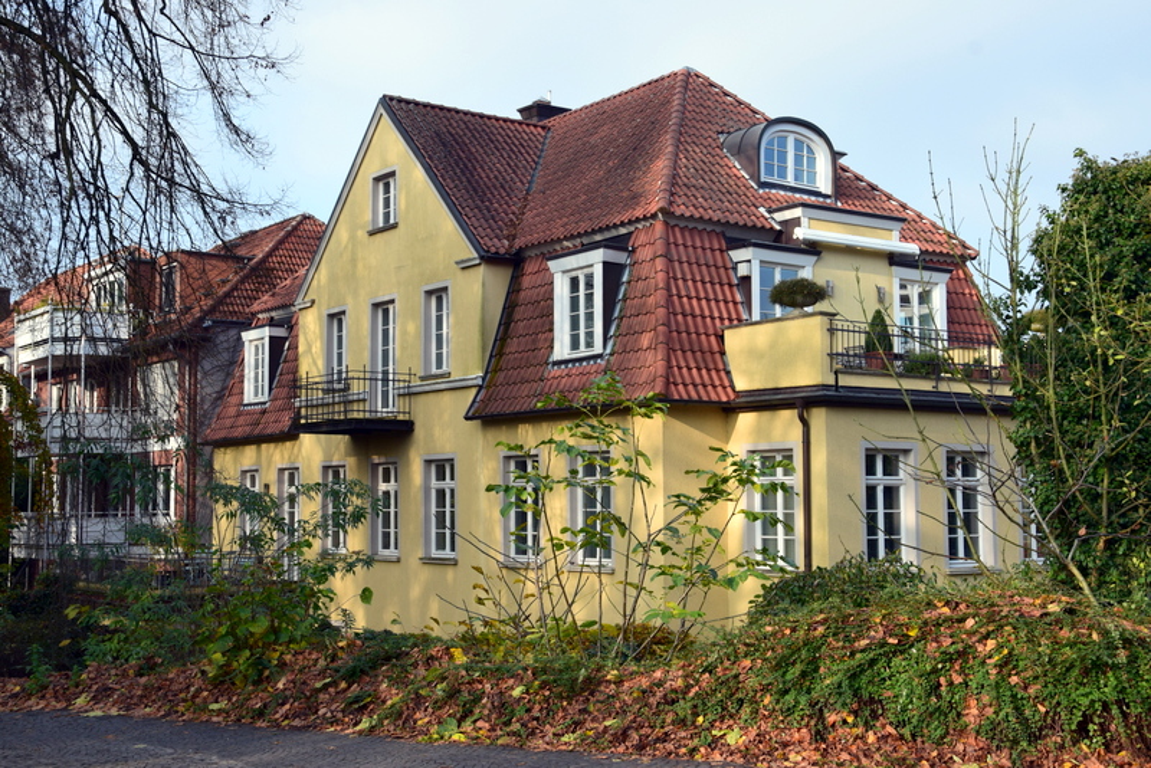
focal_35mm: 45
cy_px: 384
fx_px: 1439
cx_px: 576
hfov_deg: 43.6
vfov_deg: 29.9
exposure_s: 1/250
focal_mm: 30
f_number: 10
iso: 400
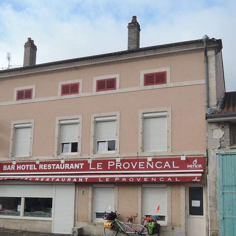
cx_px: 108
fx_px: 339
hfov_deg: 38.3
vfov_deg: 38.1
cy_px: 150
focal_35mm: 44
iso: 80
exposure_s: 1/100
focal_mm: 6
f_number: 3.2
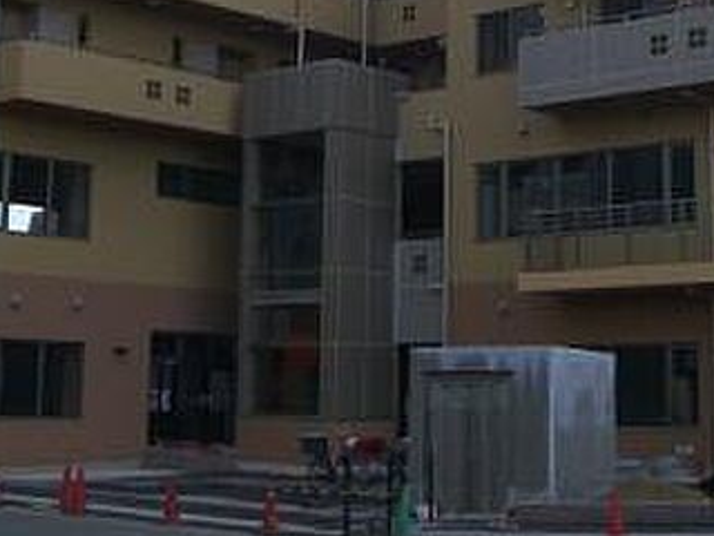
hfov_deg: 25.5
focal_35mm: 76
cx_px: 493
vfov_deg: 19.1
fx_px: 1568
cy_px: 58
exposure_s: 1/500
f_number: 4.3
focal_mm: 6.2
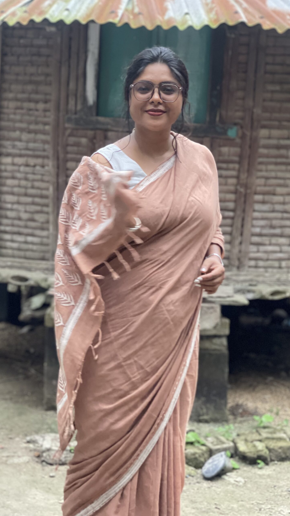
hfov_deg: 17.2
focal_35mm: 70
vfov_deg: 30.2
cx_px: 105
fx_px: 957
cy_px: 258
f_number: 2.2
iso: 250
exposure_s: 1/85
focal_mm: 7.5
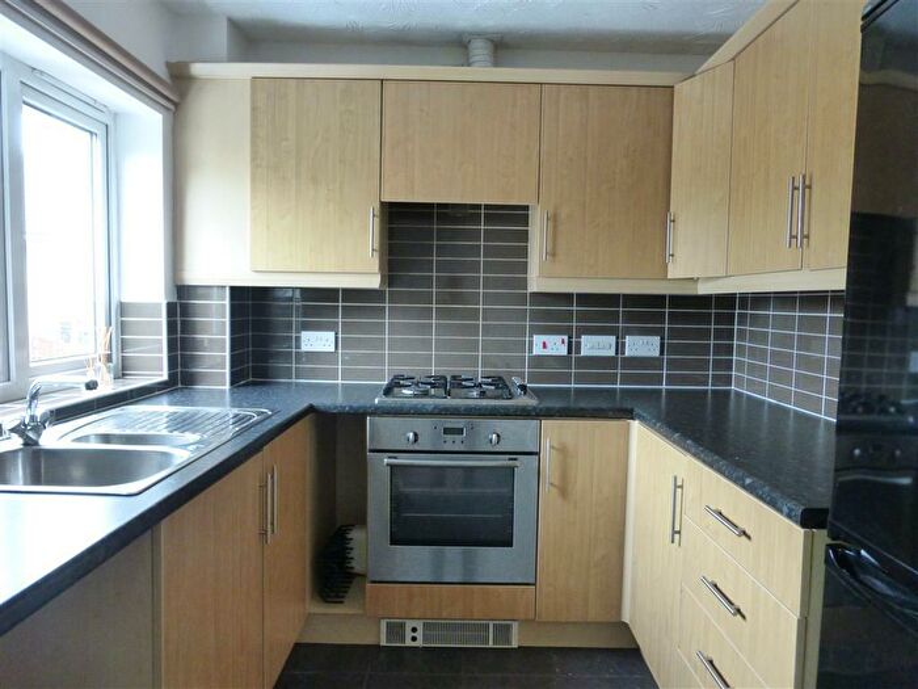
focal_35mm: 24
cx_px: 459
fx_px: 636
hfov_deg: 71.6
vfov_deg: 56.8
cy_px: 344
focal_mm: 4.3
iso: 400
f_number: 3.3
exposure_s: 1/25
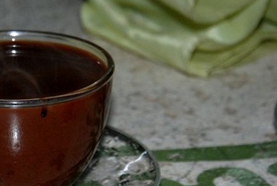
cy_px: 103
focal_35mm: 201
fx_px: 1550
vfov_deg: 6.9
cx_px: 12
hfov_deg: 10.1
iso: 800
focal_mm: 70
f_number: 8
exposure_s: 1/60
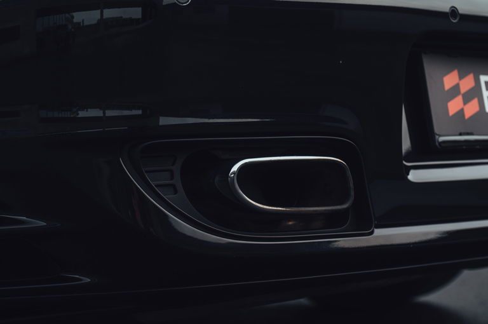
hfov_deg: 28.9
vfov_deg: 19.4
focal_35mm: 70
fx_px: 948
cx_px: 244
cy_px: 162
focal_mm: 70
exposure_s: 1/160
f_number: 5.6
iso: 800
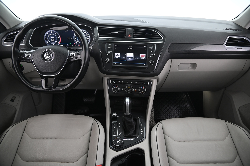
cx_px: 125
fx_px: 167
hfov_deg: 73.8
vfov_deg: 53.1
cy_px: 83
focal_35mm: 24
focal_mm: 24
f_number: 4
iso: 2000
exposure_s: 1/15
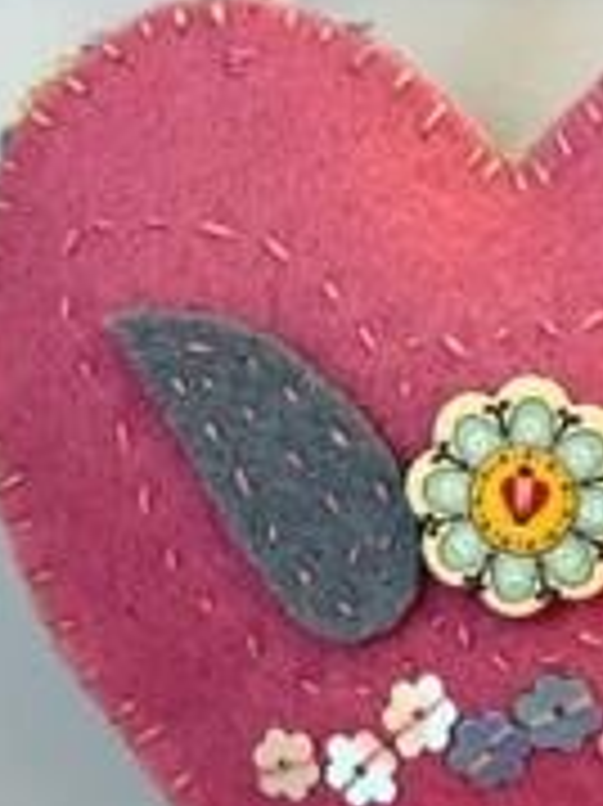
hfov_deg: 22.2
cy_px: 333
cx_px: 500
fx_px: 1512
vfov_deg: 29.8
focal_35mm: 65
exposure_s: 1/60
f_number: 1.6
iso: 200
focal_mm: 5.1
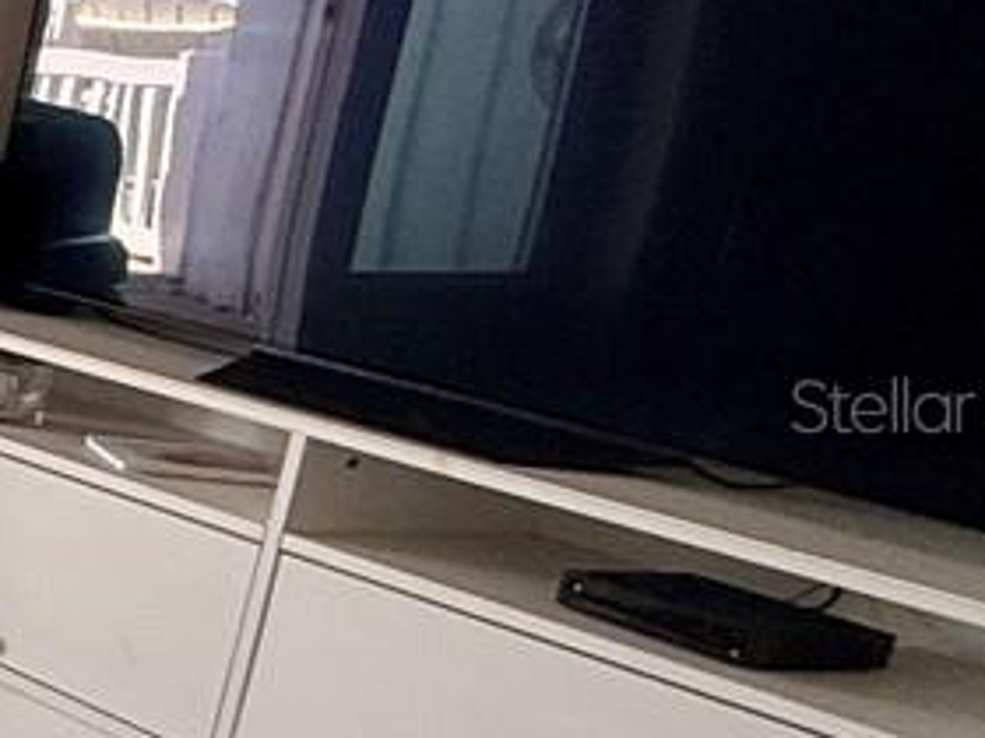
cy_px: 404
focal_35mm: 80
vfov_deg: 18.4
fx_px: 2276
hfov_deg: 13.0
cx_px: -1692
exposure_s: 1/120
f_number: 2.2
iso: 80
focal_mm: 2.22
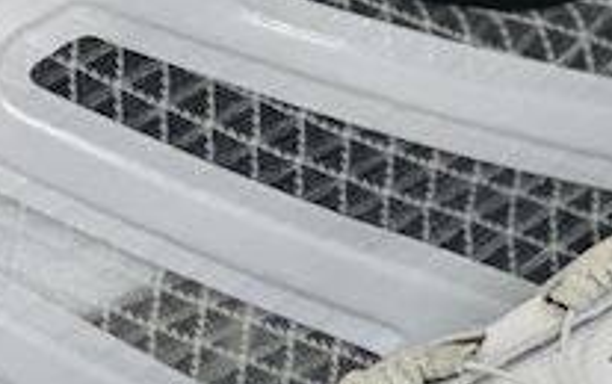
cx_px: 275
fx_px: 4443
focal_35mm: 266
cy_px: 431
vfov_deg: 4.9
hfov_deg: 7.9
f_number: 2
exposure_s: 1/100
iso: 100
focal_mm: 6
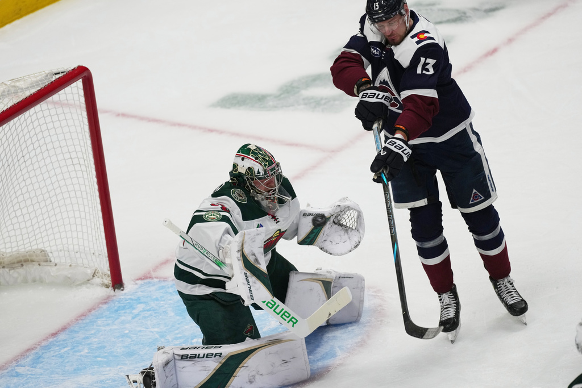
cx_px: 291
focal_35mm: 600
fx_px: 9701
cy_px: 194
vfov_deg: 2.3
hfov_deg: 3.4
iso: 2500
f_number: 4
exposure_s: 1/2000
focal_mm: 600
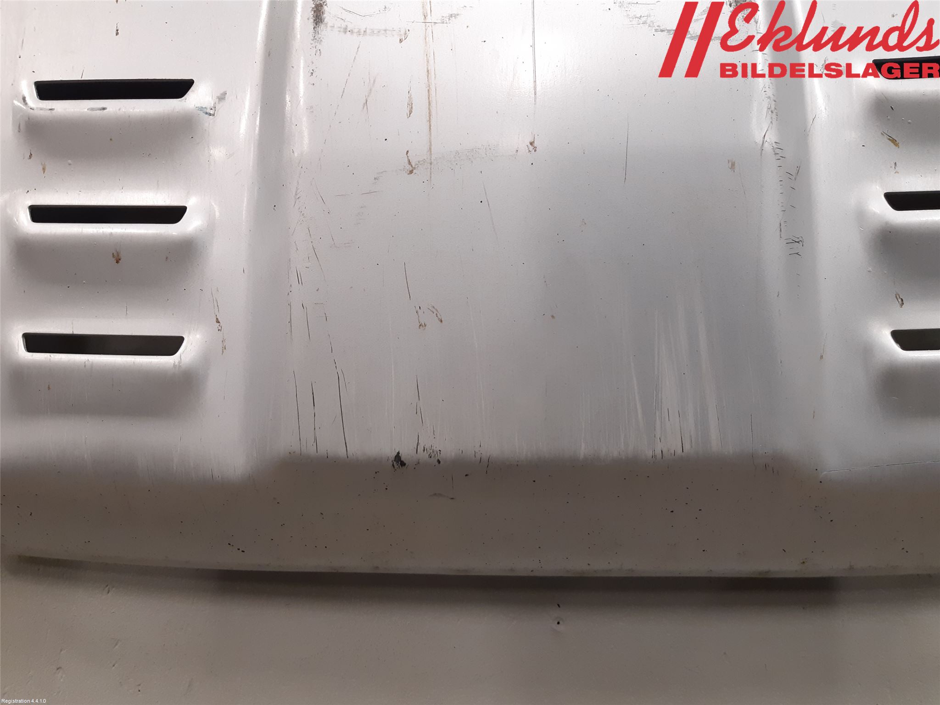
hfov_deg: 67.3
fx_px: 706
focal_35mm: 26
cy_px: 352
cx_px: 470
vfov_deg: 53.1
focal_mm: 3.93
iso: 160
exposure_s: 1/50
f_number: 1.7
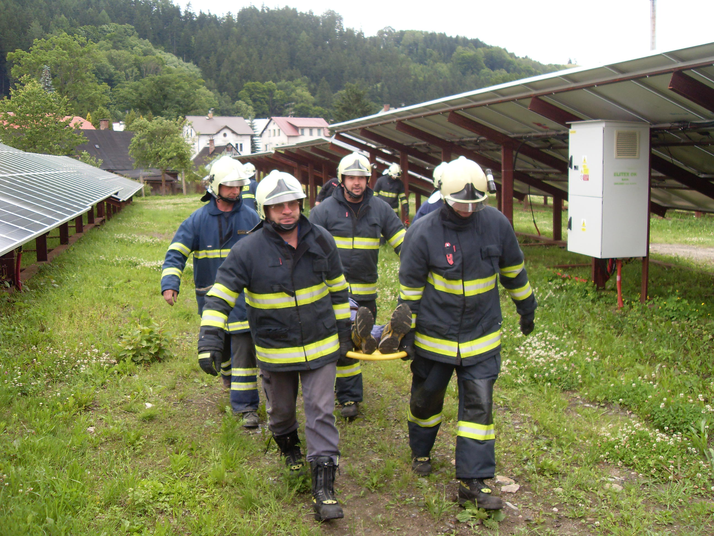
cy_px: 268
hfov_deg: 50.1
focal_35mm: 37
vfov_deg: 38.7
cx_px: 357
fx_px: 763
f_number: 2.8
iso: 80
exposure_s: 1/180
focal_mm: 6.3
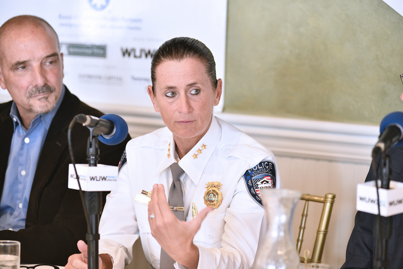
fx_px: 1511
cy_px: 134
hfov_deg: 15.2
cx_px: 202
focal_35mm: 135
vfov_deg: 10.2
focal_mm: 135
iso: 2500
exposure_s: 1/100
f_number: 4
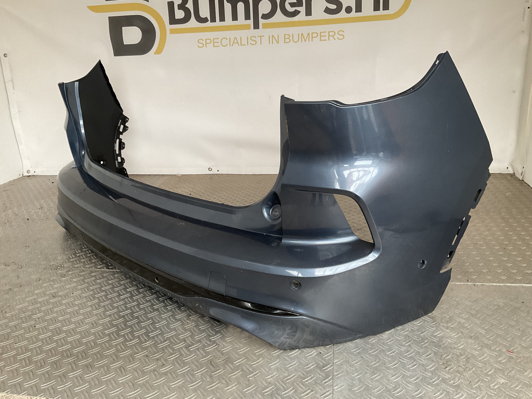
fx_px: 446
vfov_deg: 48.2
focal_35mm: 29
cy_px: 200
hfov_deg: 61.7
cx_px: 266
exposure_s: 1/60
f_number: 1.8
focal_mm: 3
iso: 100
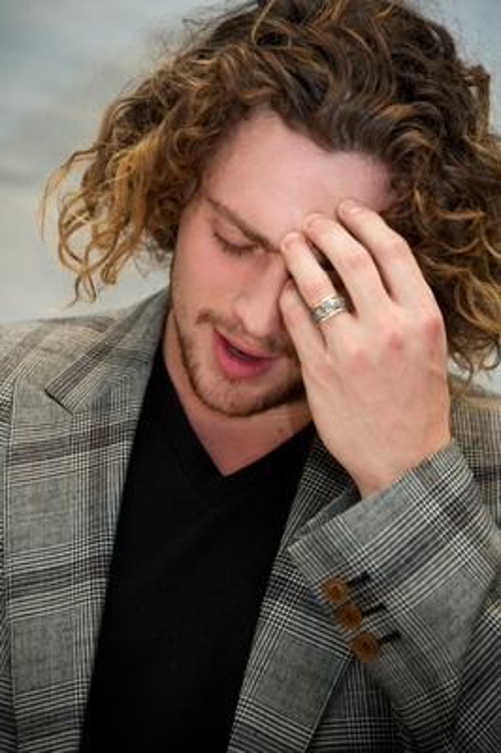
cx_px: 250
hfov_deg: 6.0
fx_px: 4809
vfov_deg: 9.0
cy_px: 376
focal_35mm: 230
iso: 640
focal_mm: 230
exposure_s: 1/60
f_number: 5.6
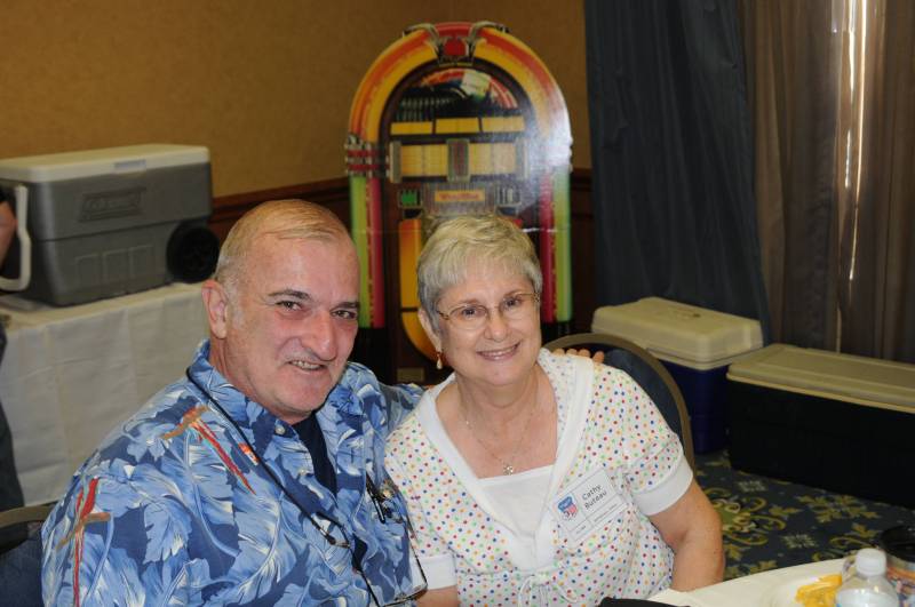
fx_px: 1066
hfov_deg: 46.5
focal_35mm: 42
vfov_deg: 31.8
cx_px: 458
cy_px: 304
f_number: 4
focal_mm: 28
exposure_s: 1/60
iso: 400
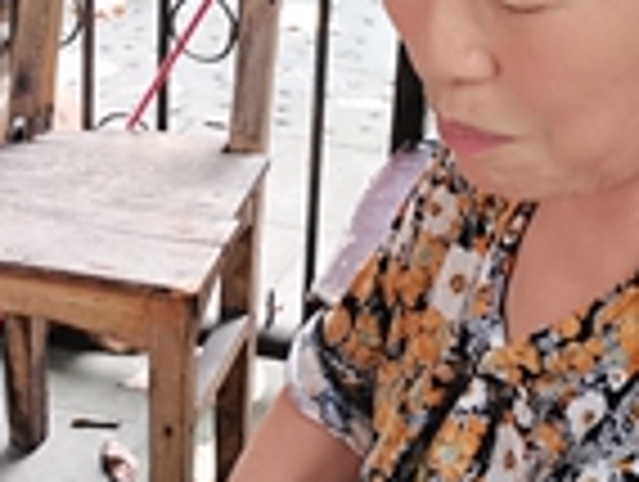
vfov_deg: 12.7
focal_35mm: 117
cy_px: 252
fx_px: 2163
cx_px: 18
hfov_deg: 16.5
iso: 400
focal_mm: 5.58
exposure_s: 1/50
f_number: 1.8
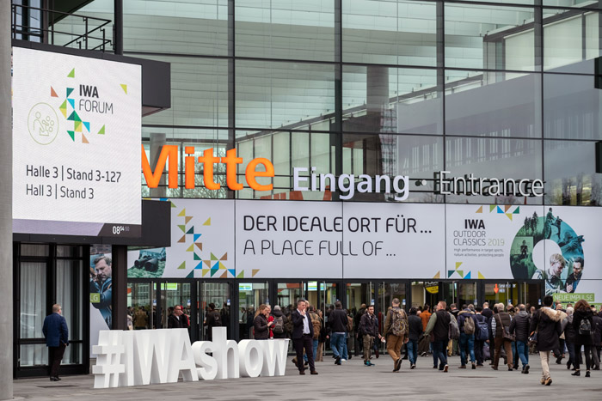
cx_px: 301
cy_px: 200
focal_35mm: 107
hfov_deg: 19.1
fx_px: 1790
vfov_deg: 12.8
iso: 400
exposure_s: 1/125
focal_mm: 71.5
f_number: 3.6
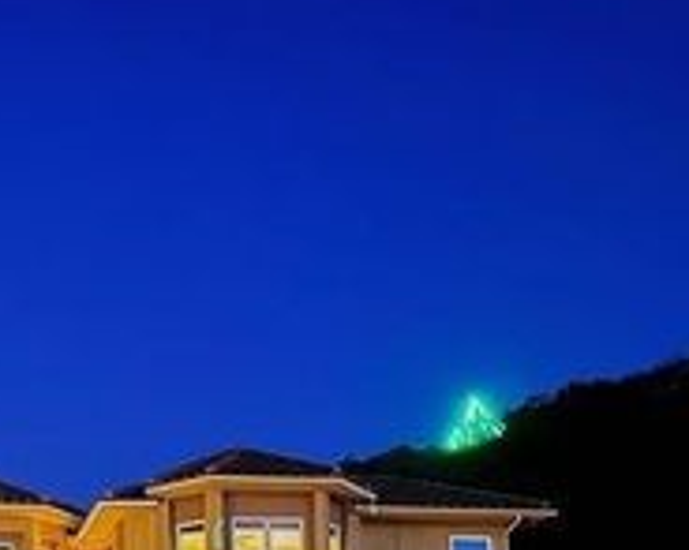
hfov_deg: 25.7
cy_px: 642
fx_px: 1406
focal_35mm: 69
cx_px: -52
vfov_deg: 20.8
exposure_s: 1/4
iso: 500
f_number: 1.6
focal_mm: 5.1
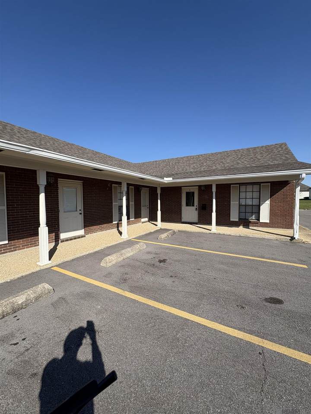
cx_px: 156
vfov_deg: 102.1
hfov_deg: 85.7
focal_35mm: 14
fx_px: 168
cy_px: 207
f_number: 2.2
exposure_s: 1/2273
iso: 50
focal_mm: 2.22
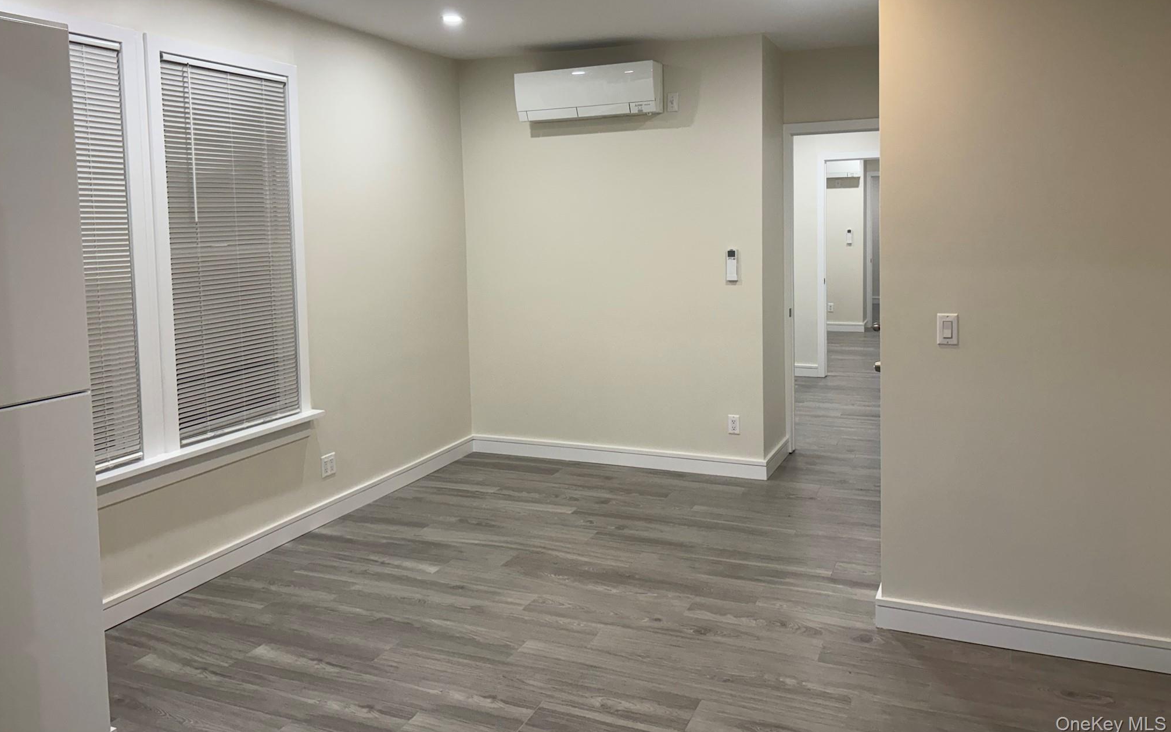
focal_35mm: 28
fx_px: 894
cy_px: 292
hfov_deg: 66.5
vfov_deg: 44.3
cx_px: 579
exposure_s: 1/120
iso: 125
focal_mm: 5.96
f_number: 1.6
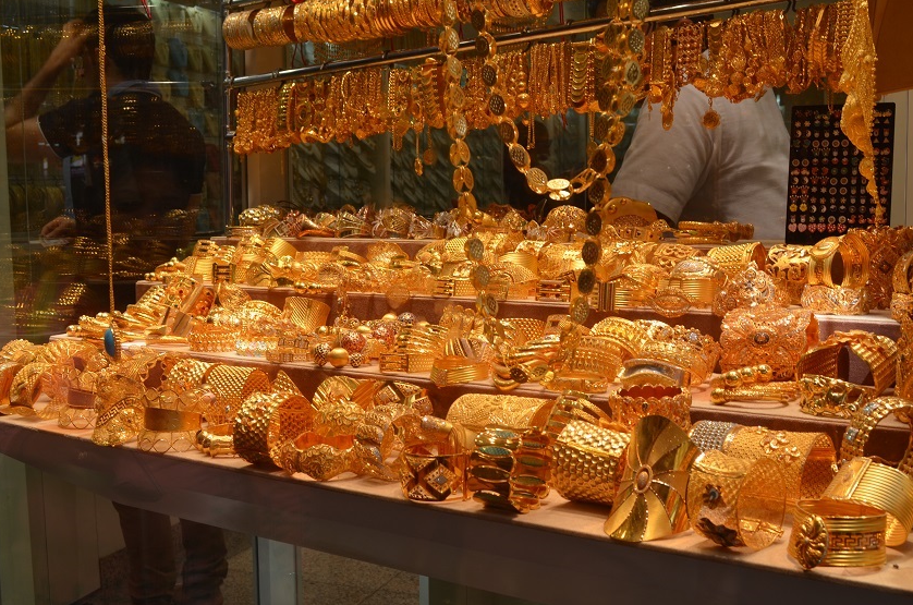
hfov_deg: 44.6
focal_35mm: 44
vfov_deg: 30.4
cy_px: 297
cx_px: 467
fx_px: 1114
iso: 100
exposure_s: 1/60
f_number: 8
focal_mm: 24
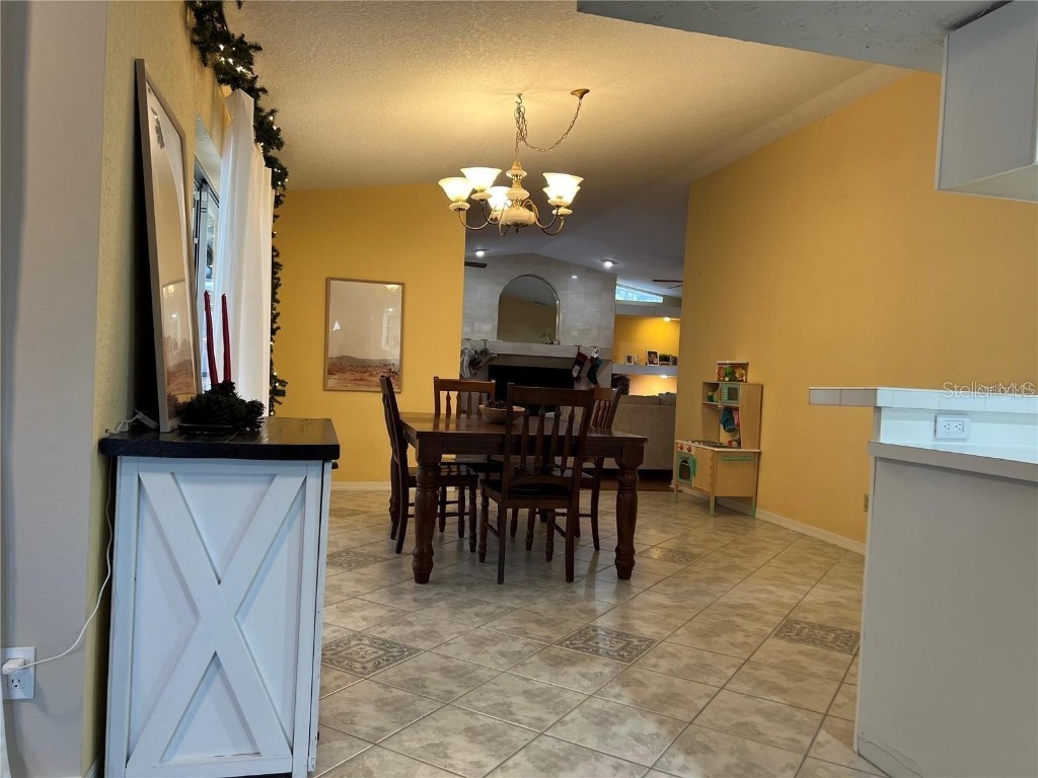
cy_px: 389
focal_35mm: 26
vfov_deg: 53.1
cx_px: 519
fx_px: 780
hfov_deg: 67.3
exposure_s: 1/60
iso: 80
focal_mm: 5.7
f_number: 1.5
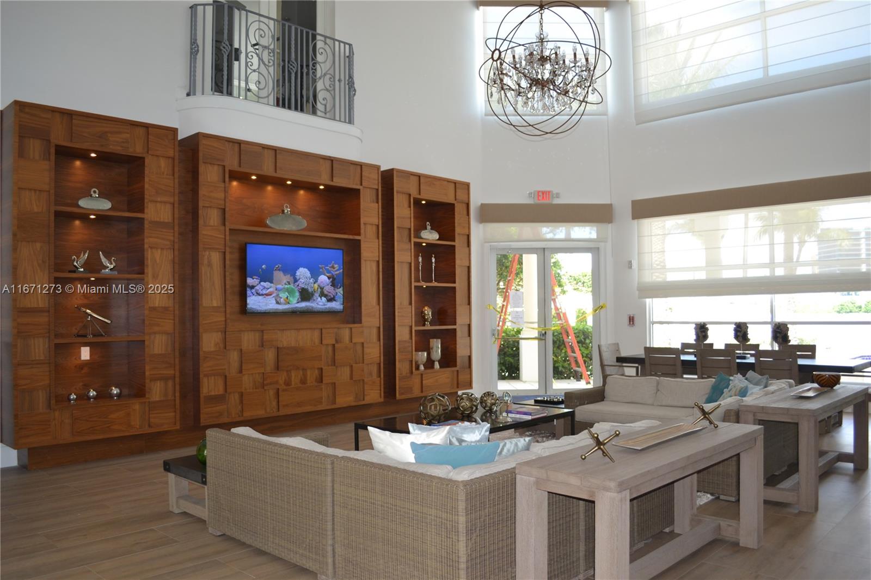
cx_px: 436
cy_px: 290
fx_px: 653
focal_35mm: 27
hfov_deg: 67.4
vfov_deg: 47.9
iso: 250
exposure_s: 1/125
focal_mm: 18
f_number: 3.5
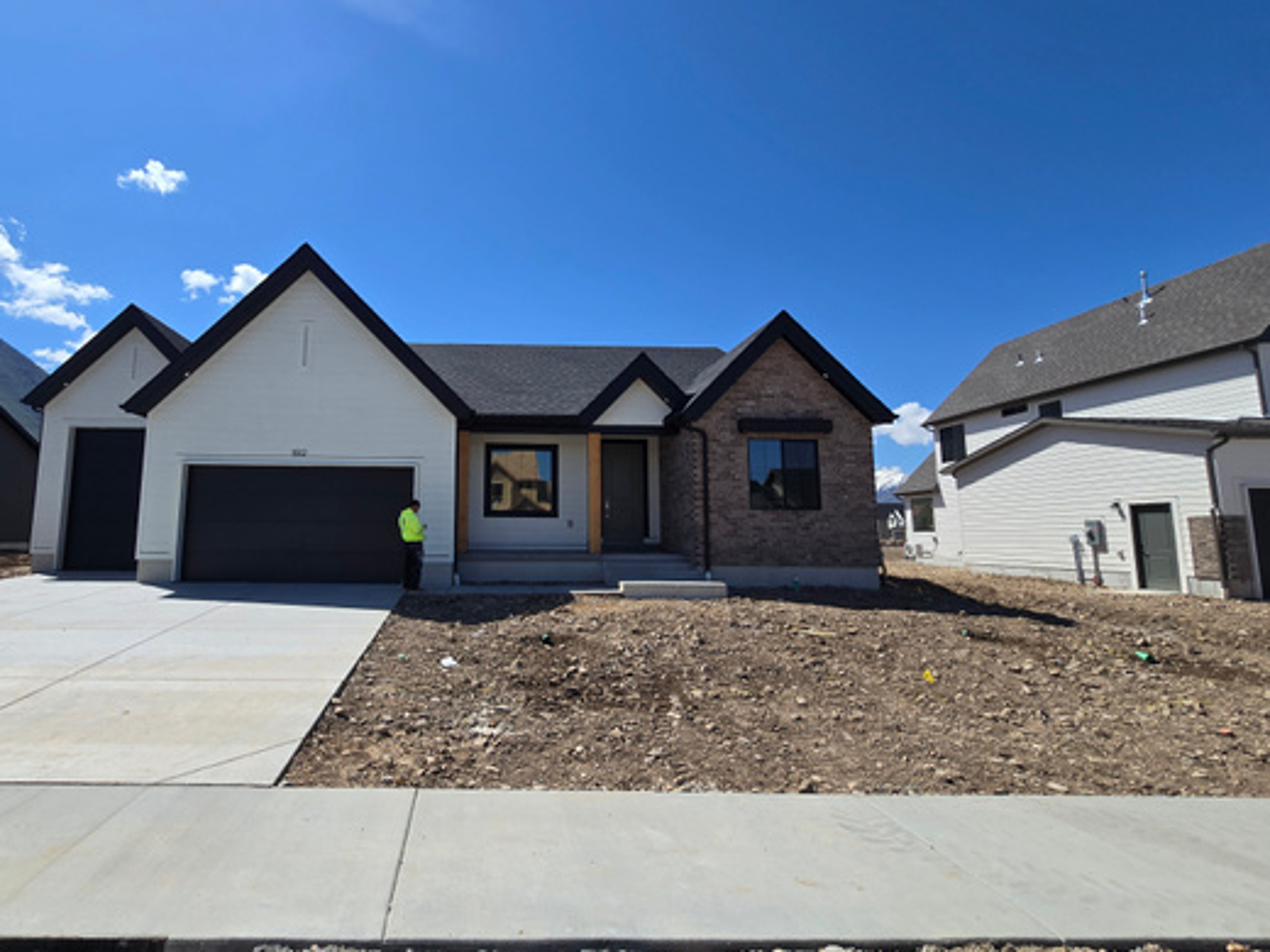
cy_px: 461
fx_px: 587
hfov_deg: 93.2
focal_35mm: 16
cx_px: 506
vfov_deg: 78.1
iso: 50
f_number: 2.2
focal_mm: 2.2
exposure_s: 1/3246
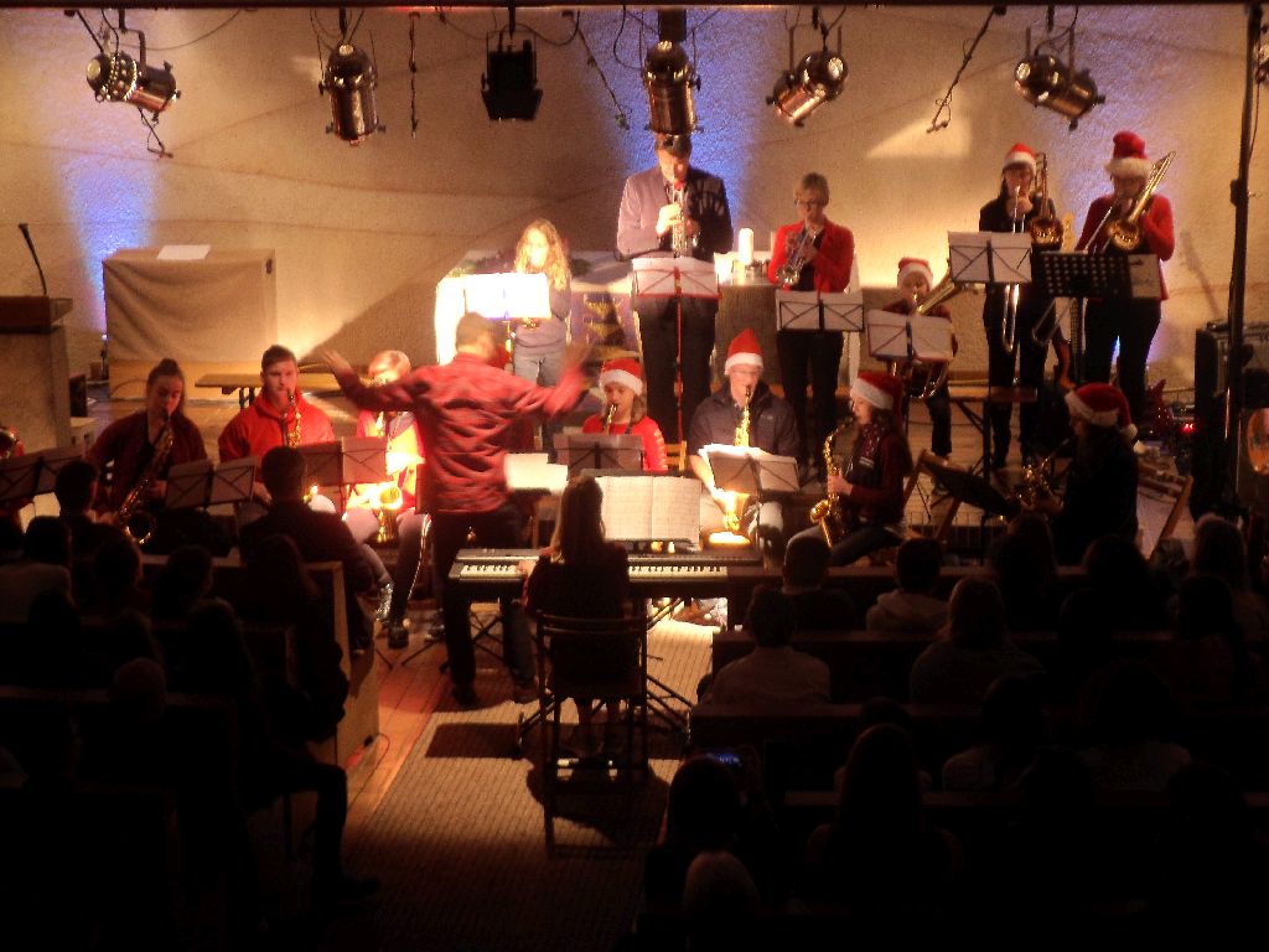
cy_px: 476
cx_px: 634
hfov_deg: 23.8
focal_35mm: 82
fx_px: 3006
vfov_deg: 18.0
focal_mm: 15.4
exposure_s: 1/4
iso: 160
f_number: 4.4
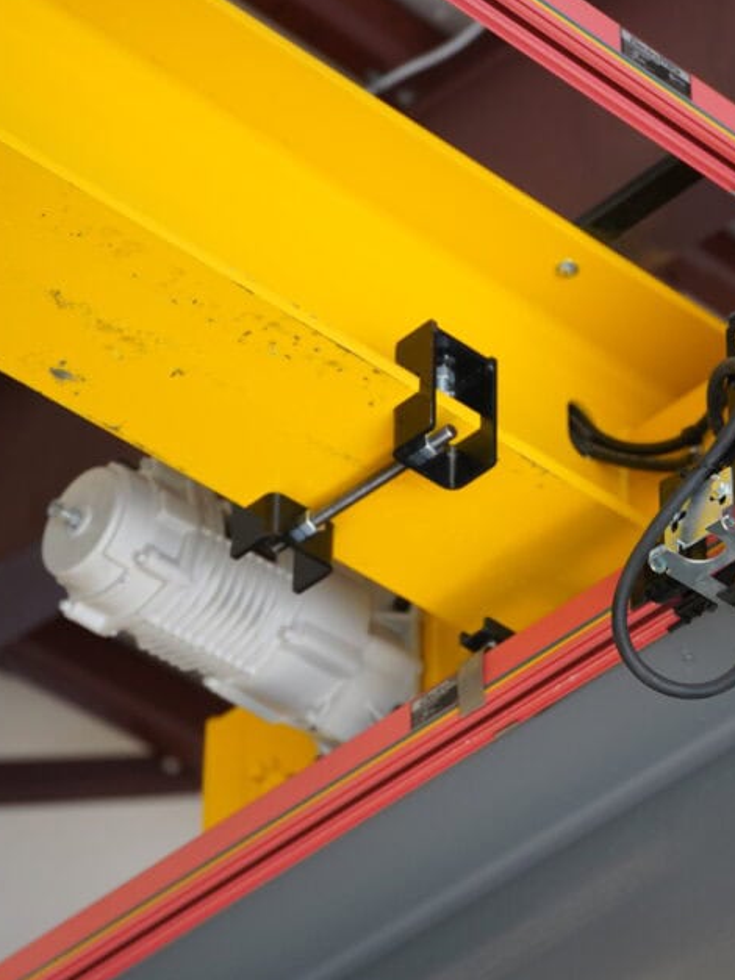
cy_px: 492
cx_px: 655
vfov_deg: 12.4
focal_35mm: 159
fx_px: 4503
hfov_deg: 9.3
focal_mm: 108
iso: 2000
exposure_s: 1/160
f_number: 2.8
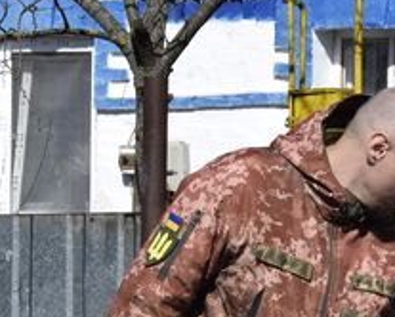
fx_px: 2387
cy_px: 467
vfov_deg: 7.5
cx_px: 693
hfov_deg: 9.1
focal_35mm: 204
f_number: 11
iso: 200
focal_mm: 40
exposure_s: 1/500
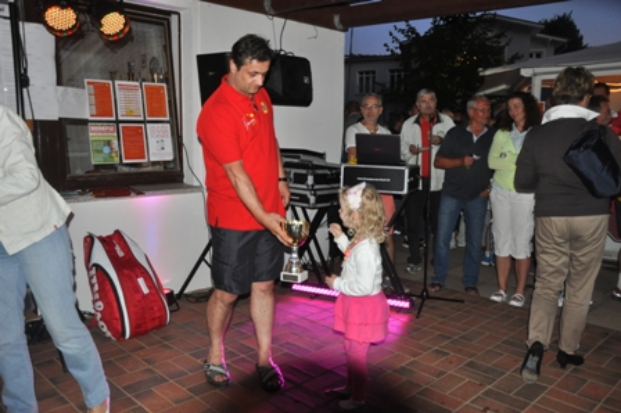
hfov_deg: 59.5
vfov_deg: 41.7
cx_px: 310
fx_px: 543
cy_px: 206
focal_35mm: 32
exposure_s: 1/60
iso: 800
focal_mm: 21
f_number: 3.8
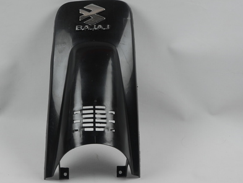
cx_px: 98
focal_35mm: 147
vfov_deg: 10.1
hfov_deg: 13.4
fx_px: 1032
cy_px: 87
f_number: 9
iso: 100
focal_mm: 80
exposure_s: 1/80
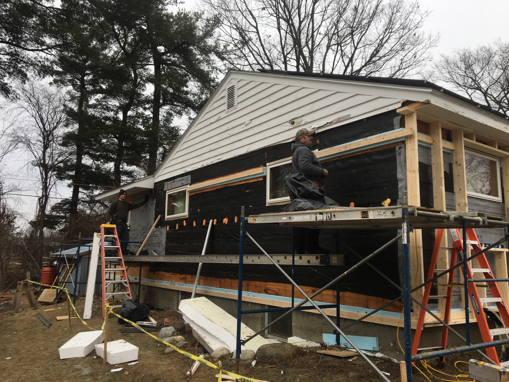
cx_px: 254
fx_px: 426
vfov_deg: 48.2
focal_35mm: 29
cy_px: 191
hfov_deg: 61.7
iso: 25
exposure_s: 1/192
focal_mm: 4.15
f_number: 2.2
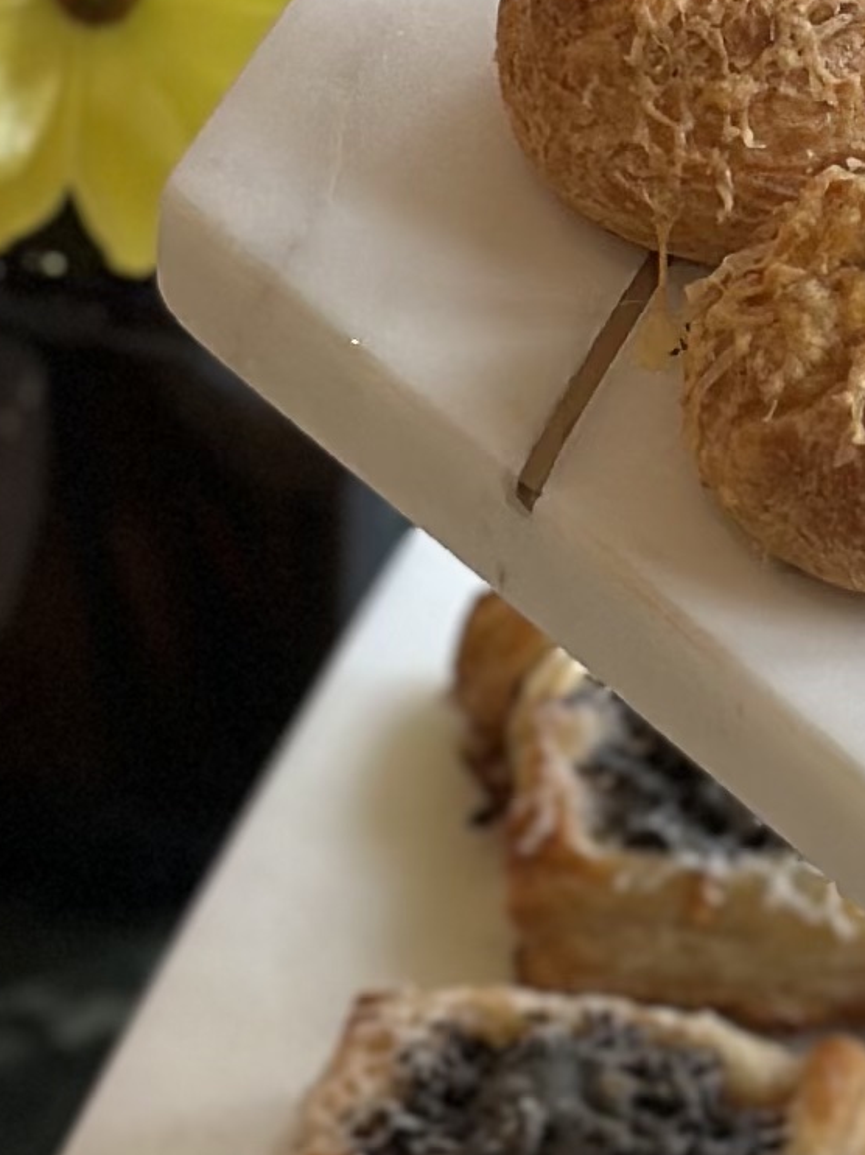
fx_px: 8701
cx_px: 910
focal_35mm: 261
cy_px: 400
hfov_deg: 5.7
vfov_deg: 7.6
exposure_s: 1/146
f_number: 1.78
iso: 64
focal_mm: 6.86
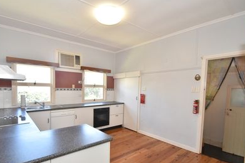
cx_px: 108
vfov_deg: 66.8
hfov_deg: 89.6
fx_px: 122
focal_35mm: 18
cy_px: 96
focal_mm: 10
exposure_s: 1/125
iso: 800
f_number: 5.6
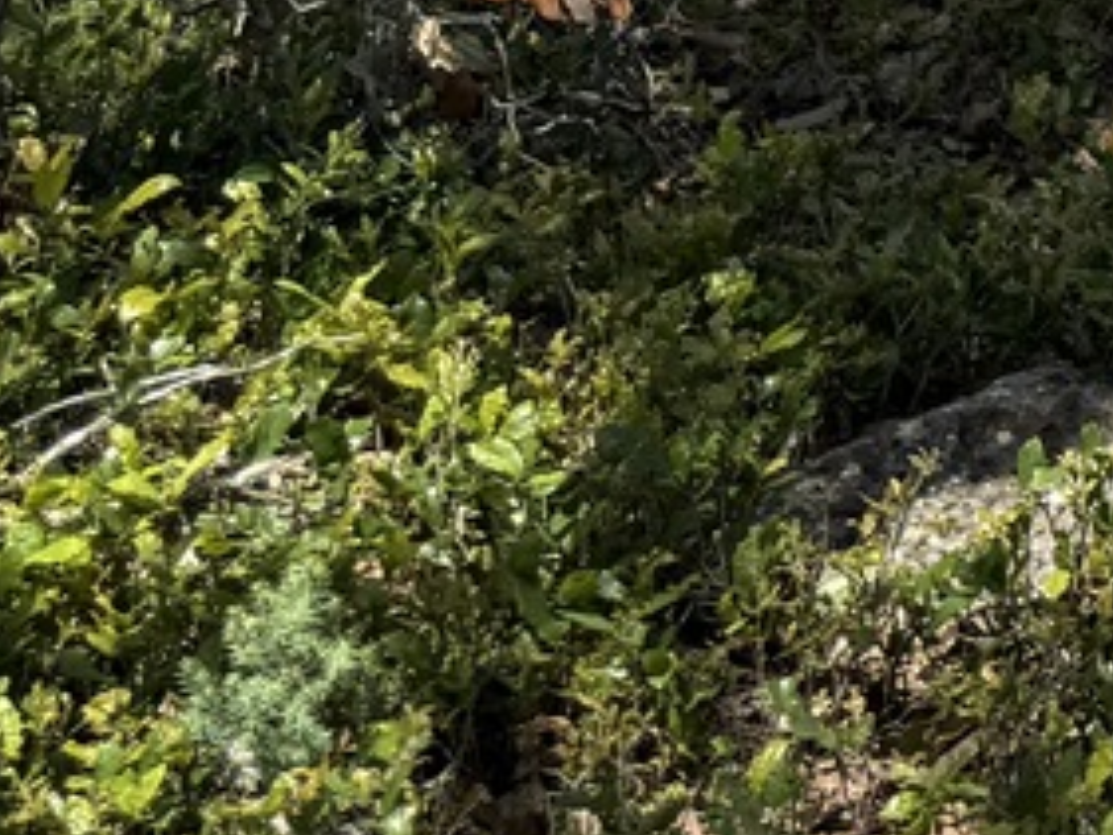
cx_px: 2507
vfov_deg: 10.9
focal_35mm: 123
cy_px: -910
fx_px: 3956
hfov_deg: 13.0
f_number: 1.78
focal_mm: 6.76
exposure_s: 1/3145
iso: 80
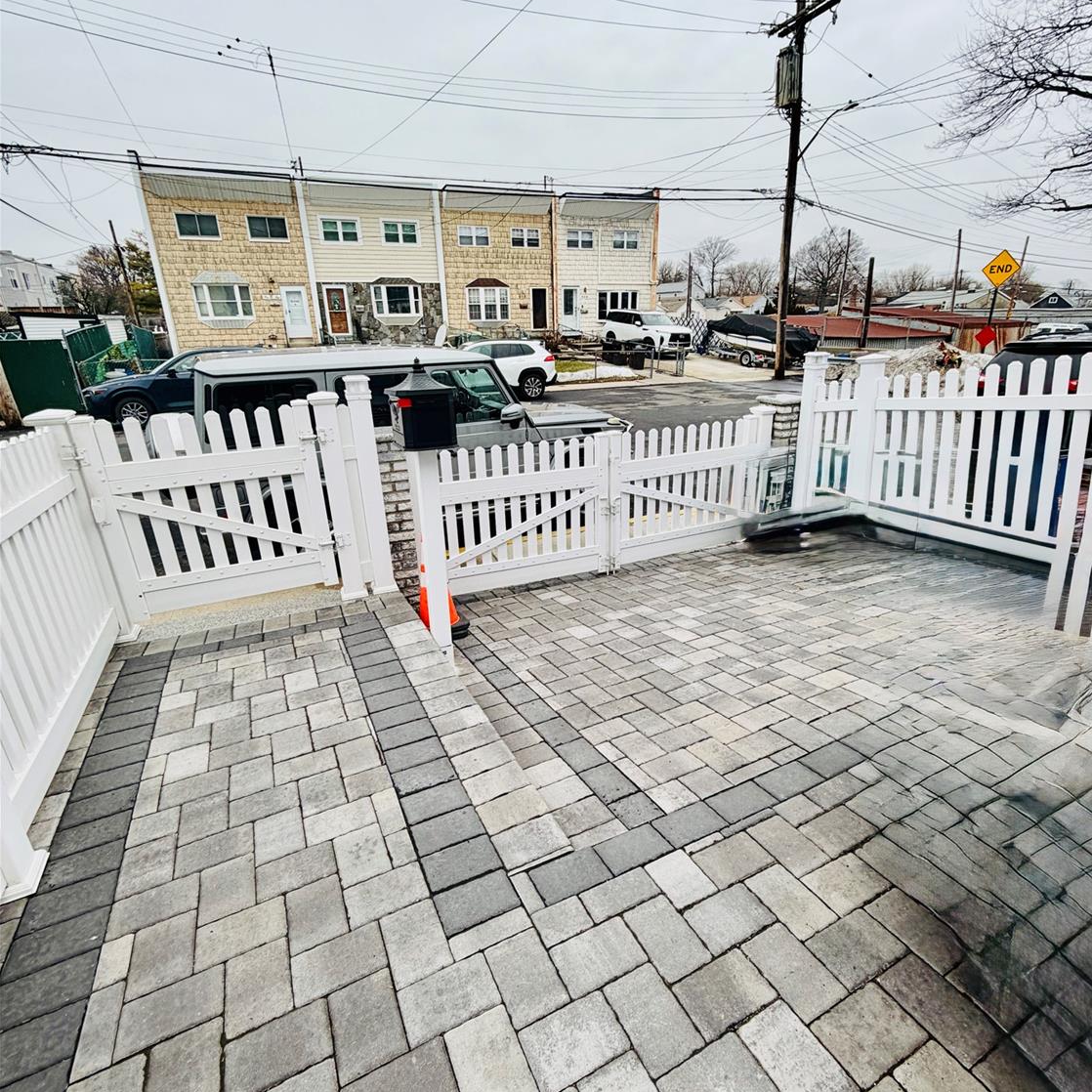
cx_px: 562
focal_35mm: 17
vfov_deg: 84.0
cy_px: 547
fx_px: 607
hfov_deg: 83.9
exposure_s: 1/433
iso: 64
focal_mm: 2.22
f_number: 2.2
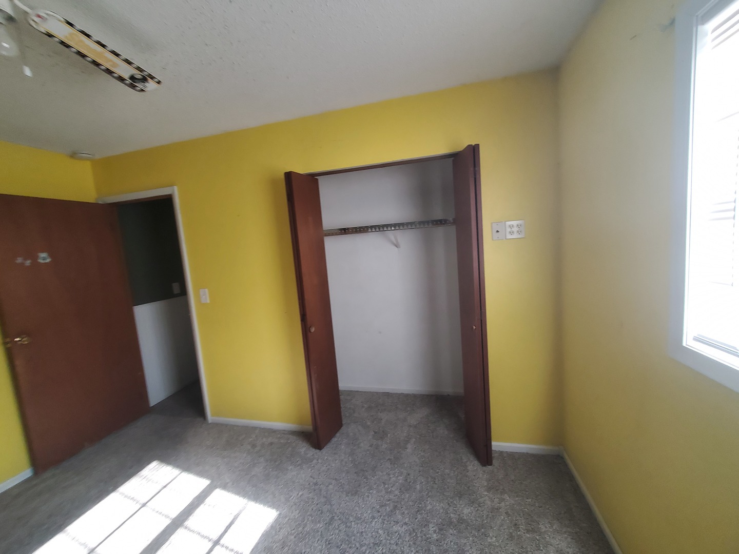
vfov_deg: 89.9
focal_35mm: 13
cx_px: 370
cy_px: 277
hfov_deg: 106.2
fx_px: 278
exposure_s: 1/60
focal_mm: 1.8
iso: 160
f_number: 2.2
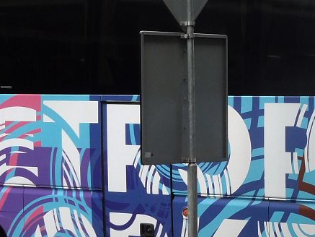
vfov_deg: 7.5
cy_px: 139
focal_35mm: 199
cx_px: 275
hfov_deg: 9.9
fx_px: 1811
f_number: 5.2
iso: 400
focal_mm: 15.1
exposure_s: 1/40
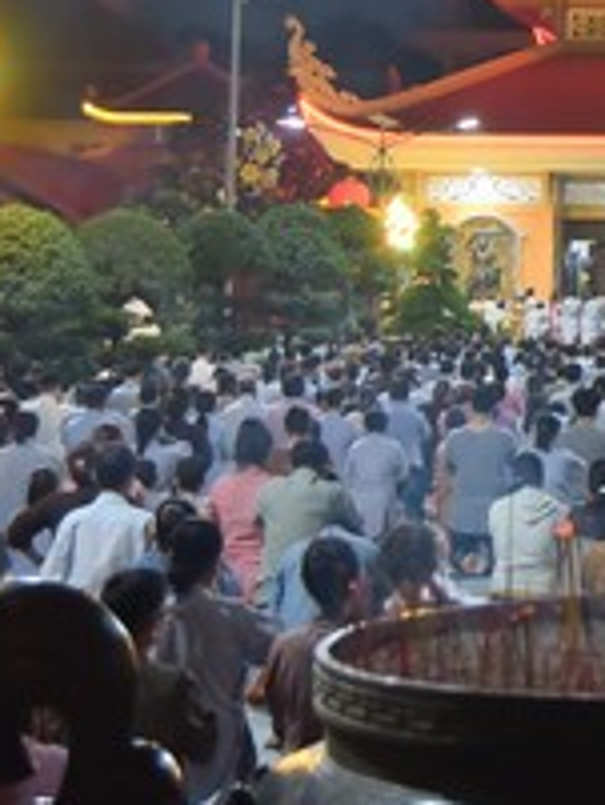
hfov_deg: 12.2
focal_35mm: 118
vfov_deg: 16.4
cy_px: 14
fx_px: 2747
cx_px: 805
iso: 2000
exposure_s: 1/80
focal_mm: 38
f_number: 4
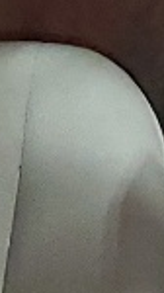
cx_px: 344
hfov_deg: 4.0
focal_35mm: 302
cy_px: 55
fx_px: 2343
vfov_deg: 7.1
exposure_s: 1/33
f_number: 1.5
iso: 354
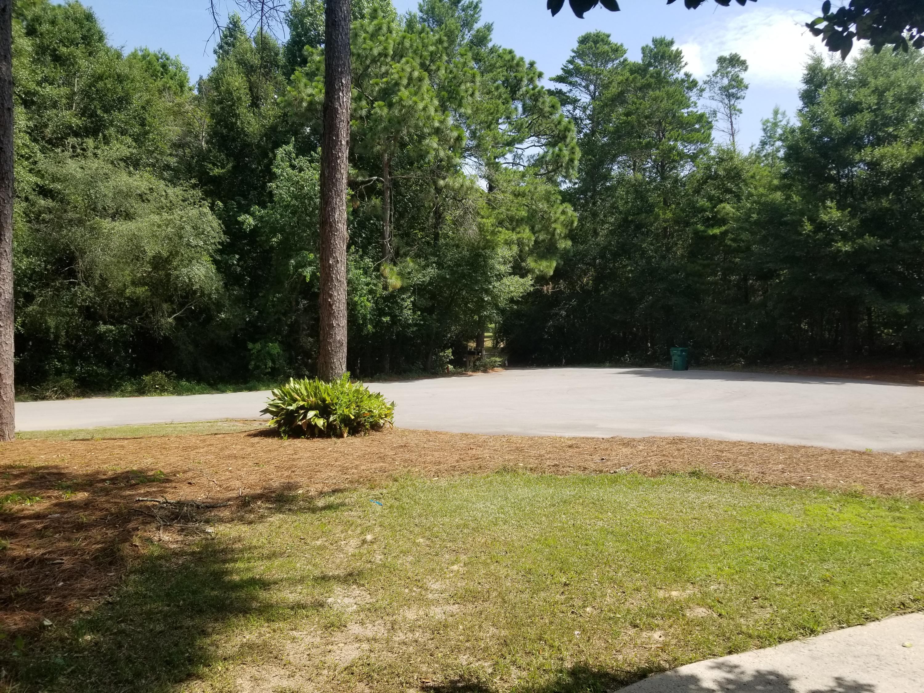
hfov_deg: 67.3
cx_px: 462
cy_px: 346
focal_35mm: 26
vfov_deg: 53.1
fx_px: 694
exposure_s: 1/1428
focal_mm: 4.3
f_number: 1.7
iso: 50
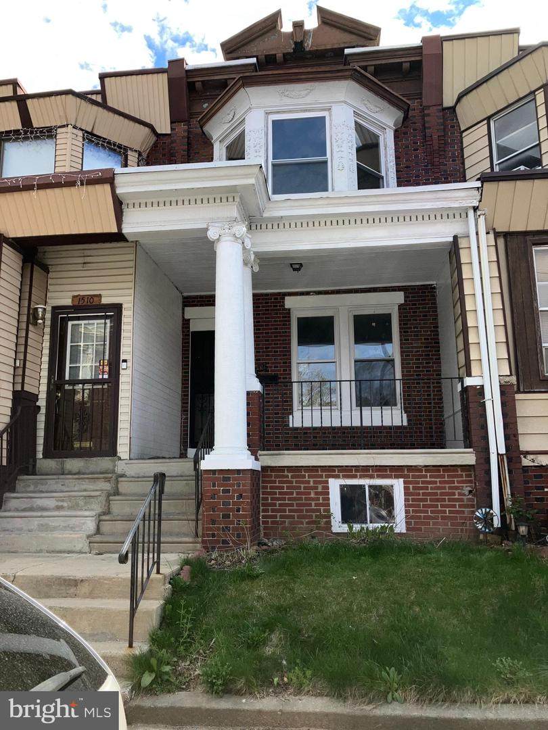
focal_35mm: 28
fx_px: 591
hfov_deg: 49.7
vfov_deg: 63.4
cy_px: 365
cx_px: 274
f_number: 1.8
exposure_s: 1/1279
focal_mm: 3.99
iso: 20
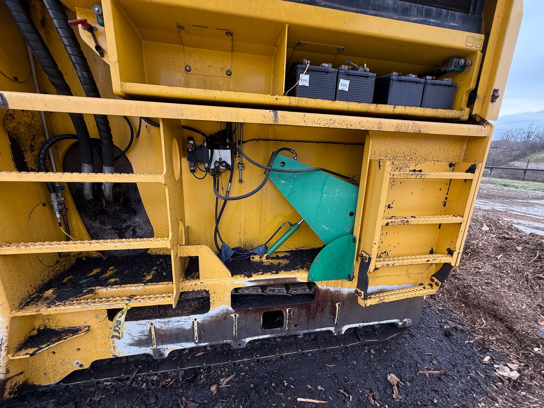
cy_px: 204
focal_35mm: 14
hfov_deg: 102.1
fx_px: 220
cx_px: 272
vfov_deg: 85.7
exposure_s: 1/119
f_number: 2.2
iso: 50
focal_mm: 2.22
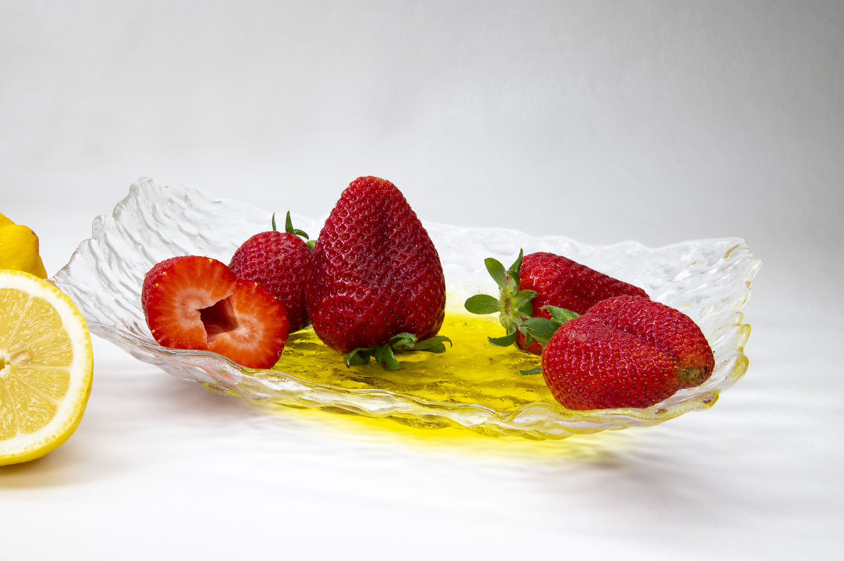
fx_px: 2085
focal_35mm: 89
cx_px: 308
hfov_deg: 22.8
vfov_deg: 15.3
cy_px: 272
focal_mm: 66
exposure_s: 6
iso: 100
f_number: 18
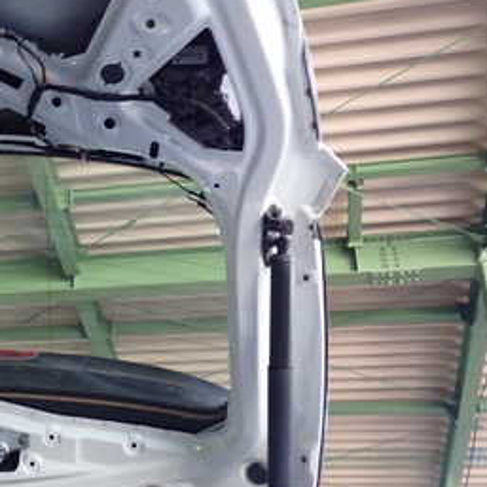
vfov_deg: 27.7
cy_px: 207
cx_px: -53
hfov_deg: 25.6
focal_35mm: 62
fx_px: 987
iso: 200
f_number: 2.3
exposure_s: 1/40
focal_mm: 5.4
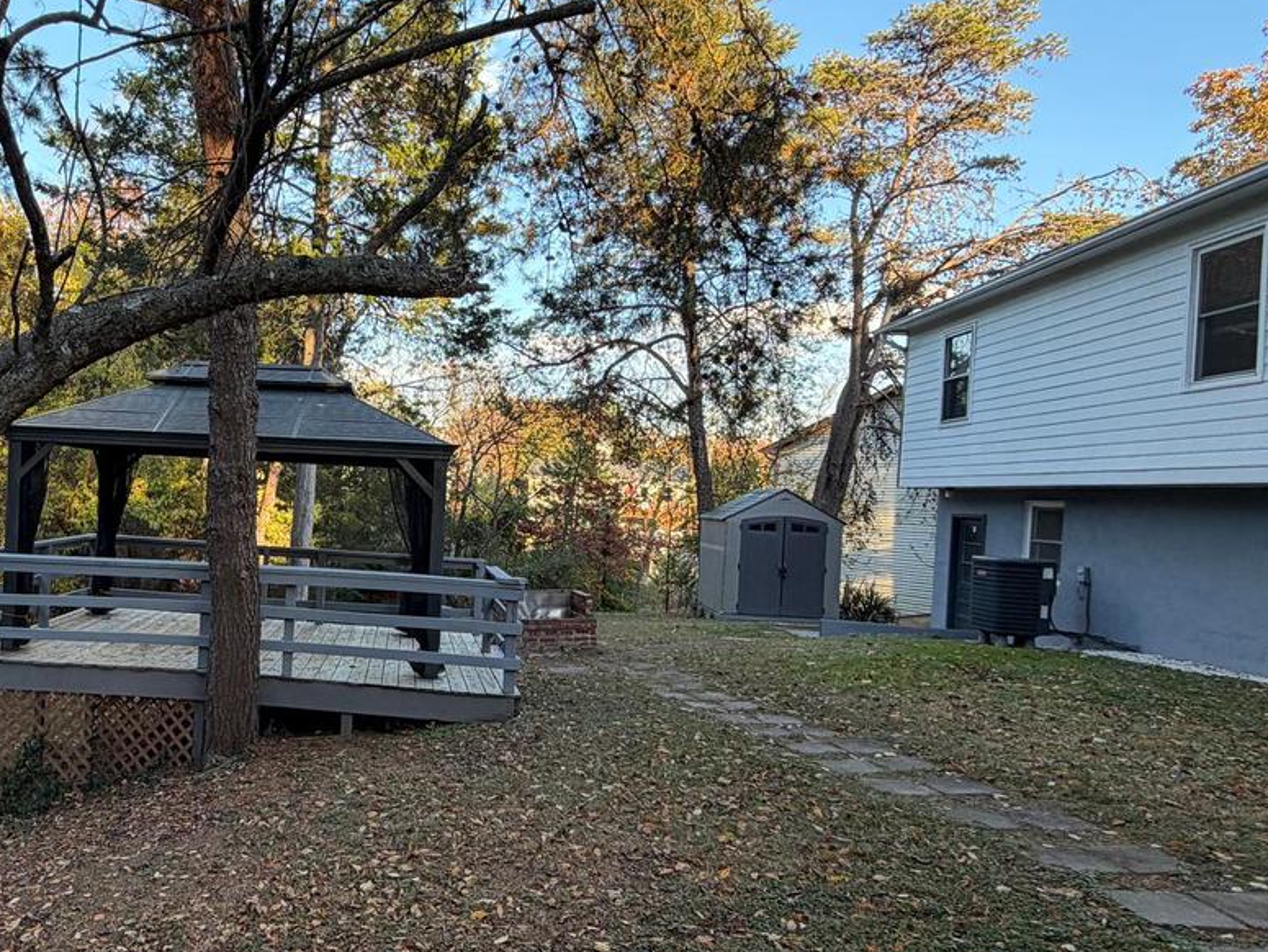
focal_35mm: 26
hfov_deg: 63.8
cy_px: 494
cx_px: 335
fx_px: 953
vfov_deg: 53.1
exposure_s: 1/136
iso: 40
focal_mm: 2.22
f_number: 2.2
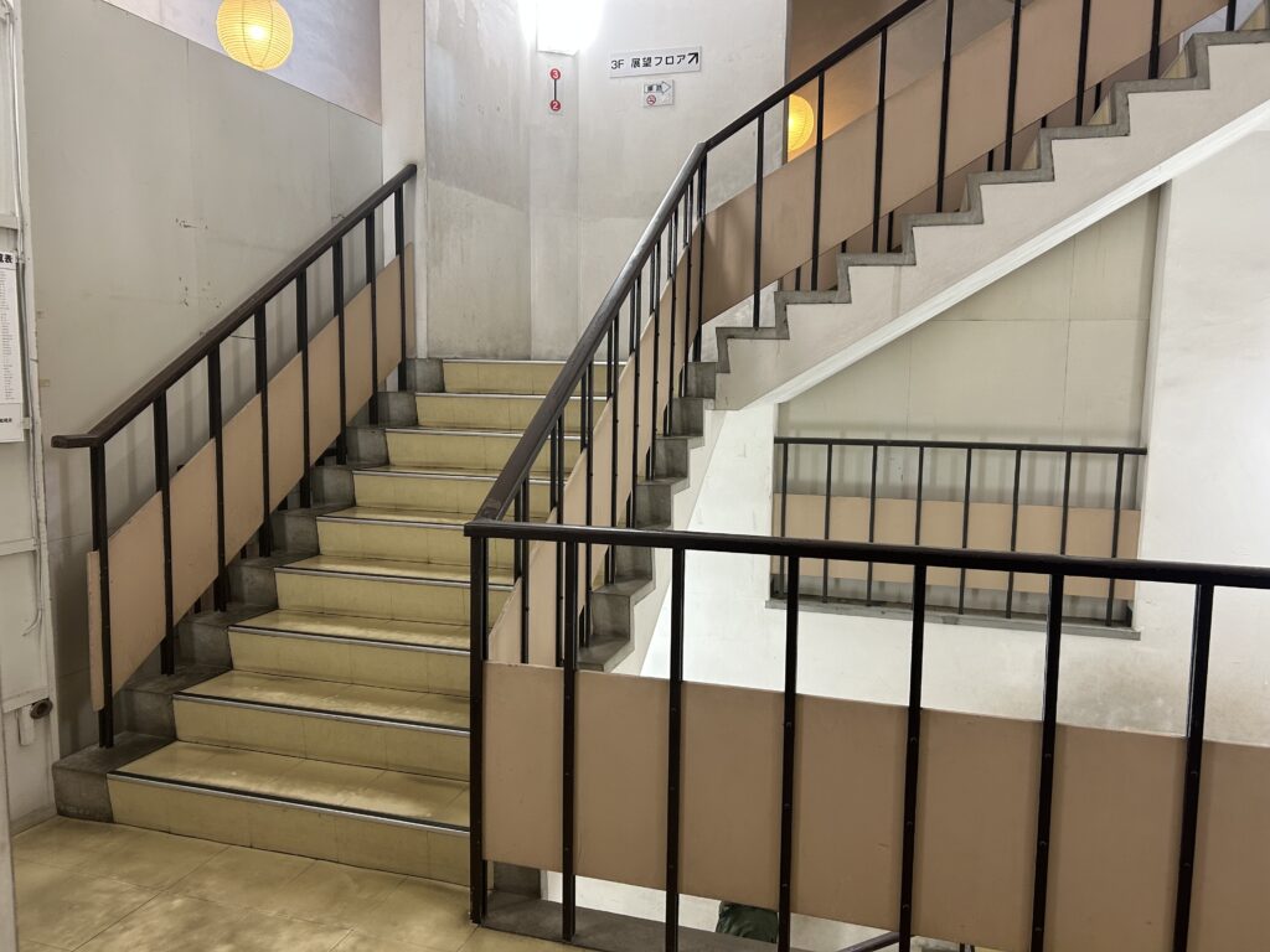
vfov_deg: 53.1
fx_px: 954
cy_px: 476
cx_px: 635
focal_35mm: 26
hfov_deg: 67.3
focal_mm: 5.7
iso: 100
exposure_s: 1/60
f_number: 1.5
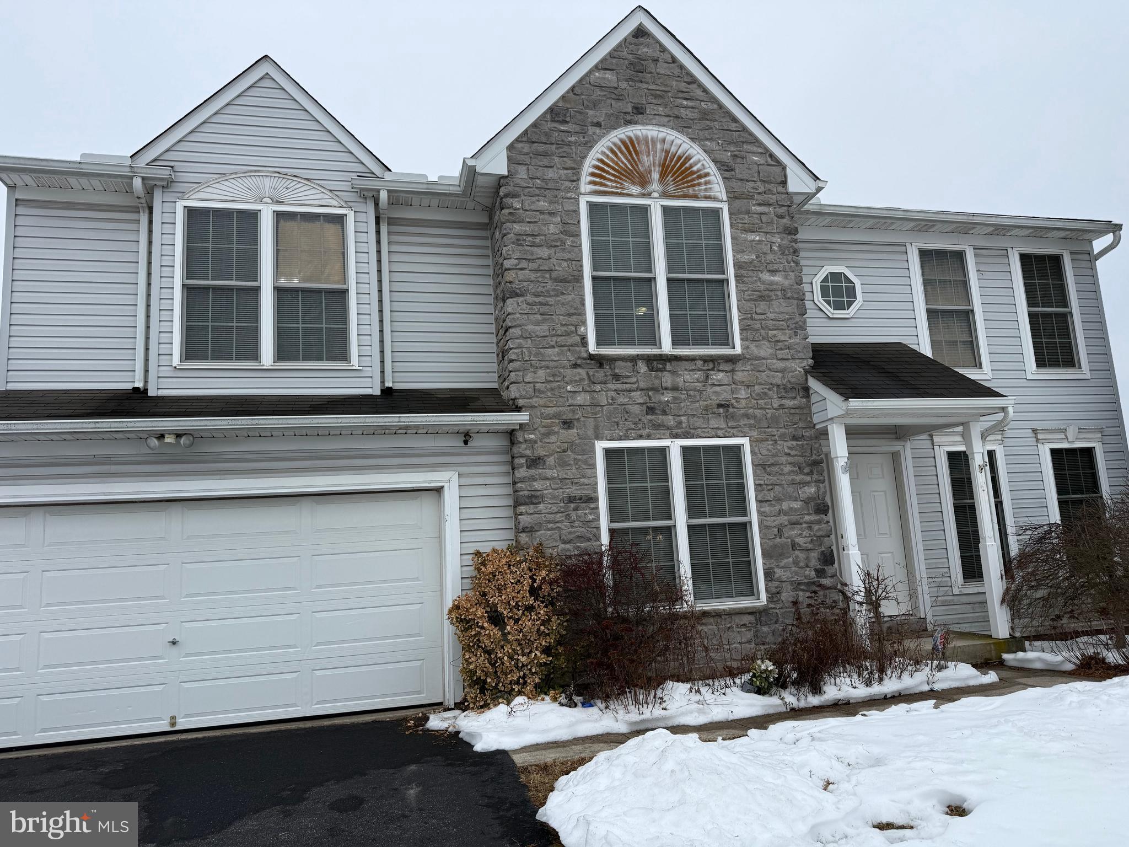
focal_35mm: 24
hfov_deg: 71.6
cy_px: 424
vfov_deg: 56.8
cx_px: 564
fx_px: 783
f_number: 1.78
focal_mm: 6.76
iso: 80
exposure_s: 1/1522
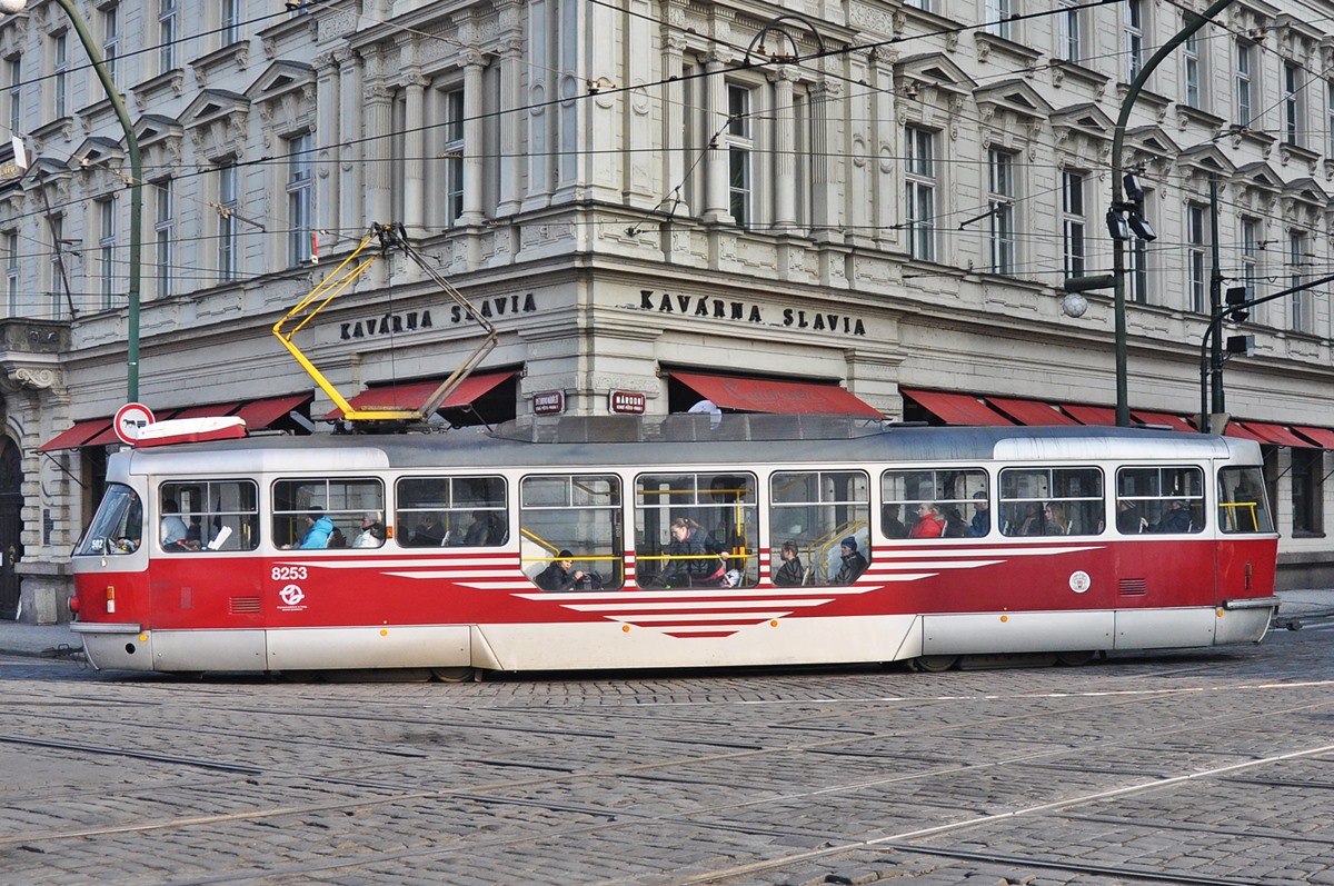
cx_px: 667
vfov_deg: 47.8
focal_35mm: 27
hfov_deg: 67.4
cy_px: 443
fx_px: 999
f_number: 5
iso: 400
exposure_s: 1/1250
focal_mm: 18
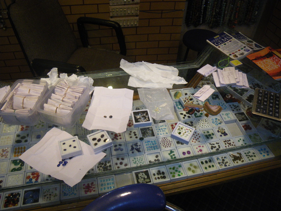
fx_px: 227
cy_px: 106
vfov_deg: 49.8
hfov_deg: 63.4
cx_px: 140
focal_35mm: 28
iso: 250
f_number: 3.5
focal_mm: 5
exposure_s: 1/50
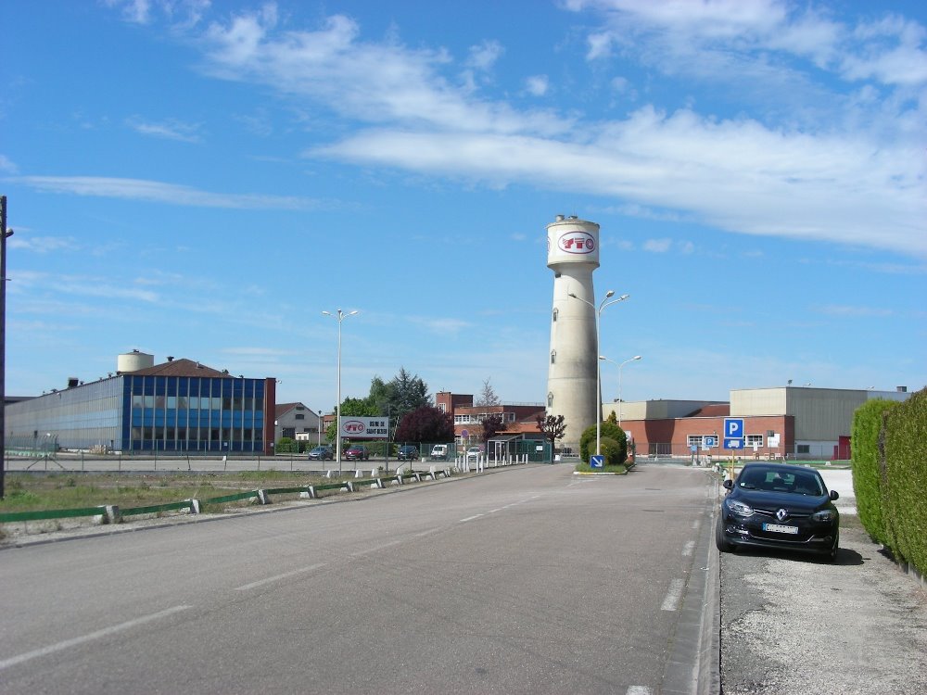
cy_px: 348
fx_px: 1178
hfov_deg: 42.9
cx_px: 464
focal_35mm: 44
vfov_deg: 32.9
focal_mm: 7.4
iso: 50
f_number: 4
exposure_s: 1/623
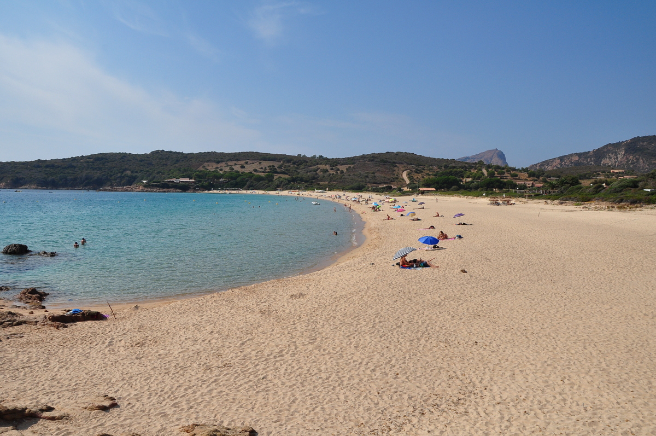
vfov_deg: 47.8
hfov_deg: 67.4
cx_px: 328
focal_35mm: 27
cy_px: 218
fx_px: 491
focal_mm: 18
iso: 400
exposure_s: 1/640
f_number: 13
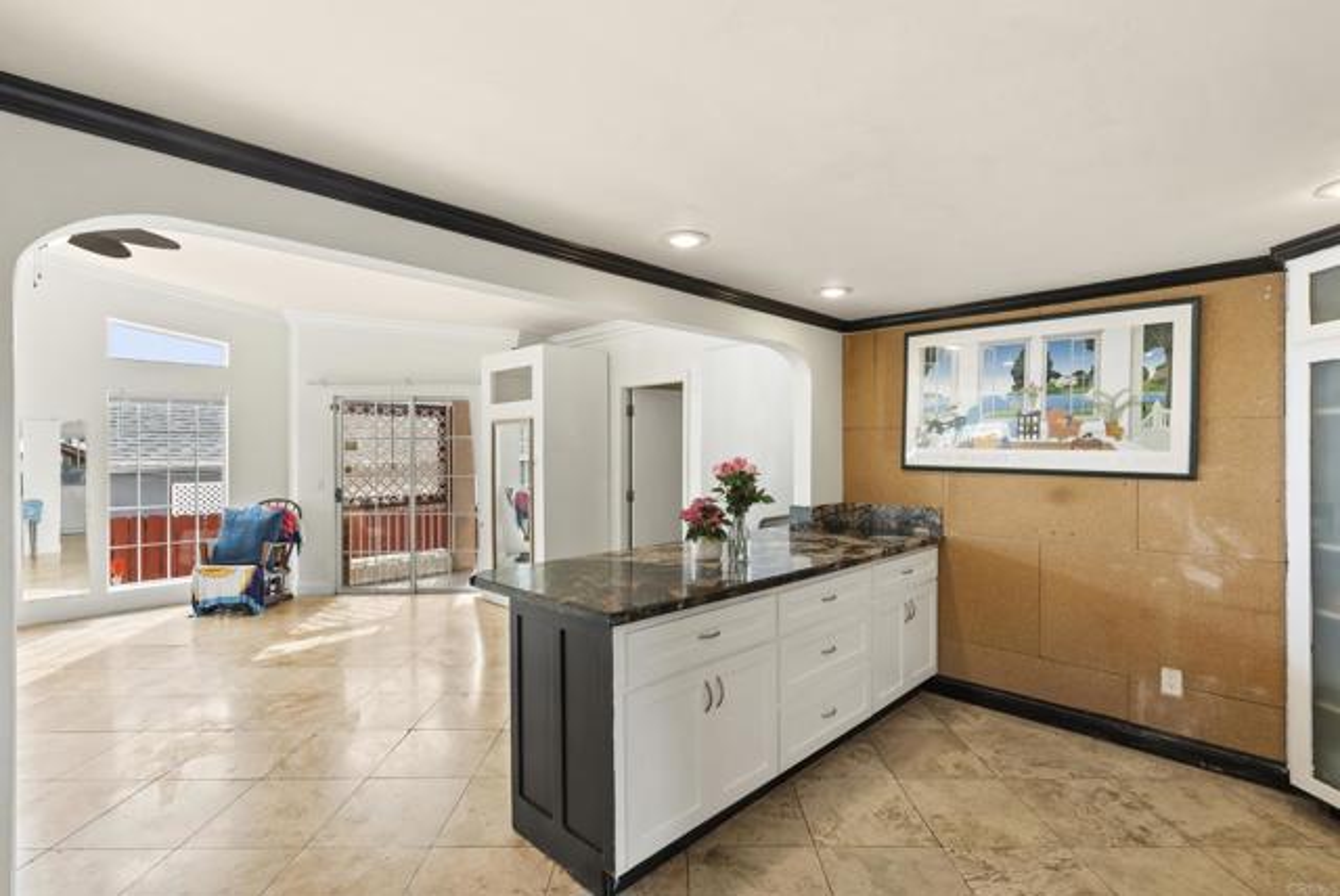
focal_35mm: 16
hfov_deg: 96.7
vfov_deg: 73.9
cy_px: 448
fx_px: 596
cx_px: 670
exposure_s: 1/4
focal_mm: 16
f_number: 8
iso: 500
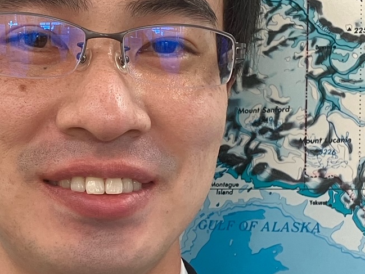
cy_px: 207
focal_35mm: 87
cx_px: 98
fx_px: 918
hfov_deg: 22.3
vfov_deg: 16.9
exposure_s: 1/68
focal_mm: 3.99
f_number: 1.8
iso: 80
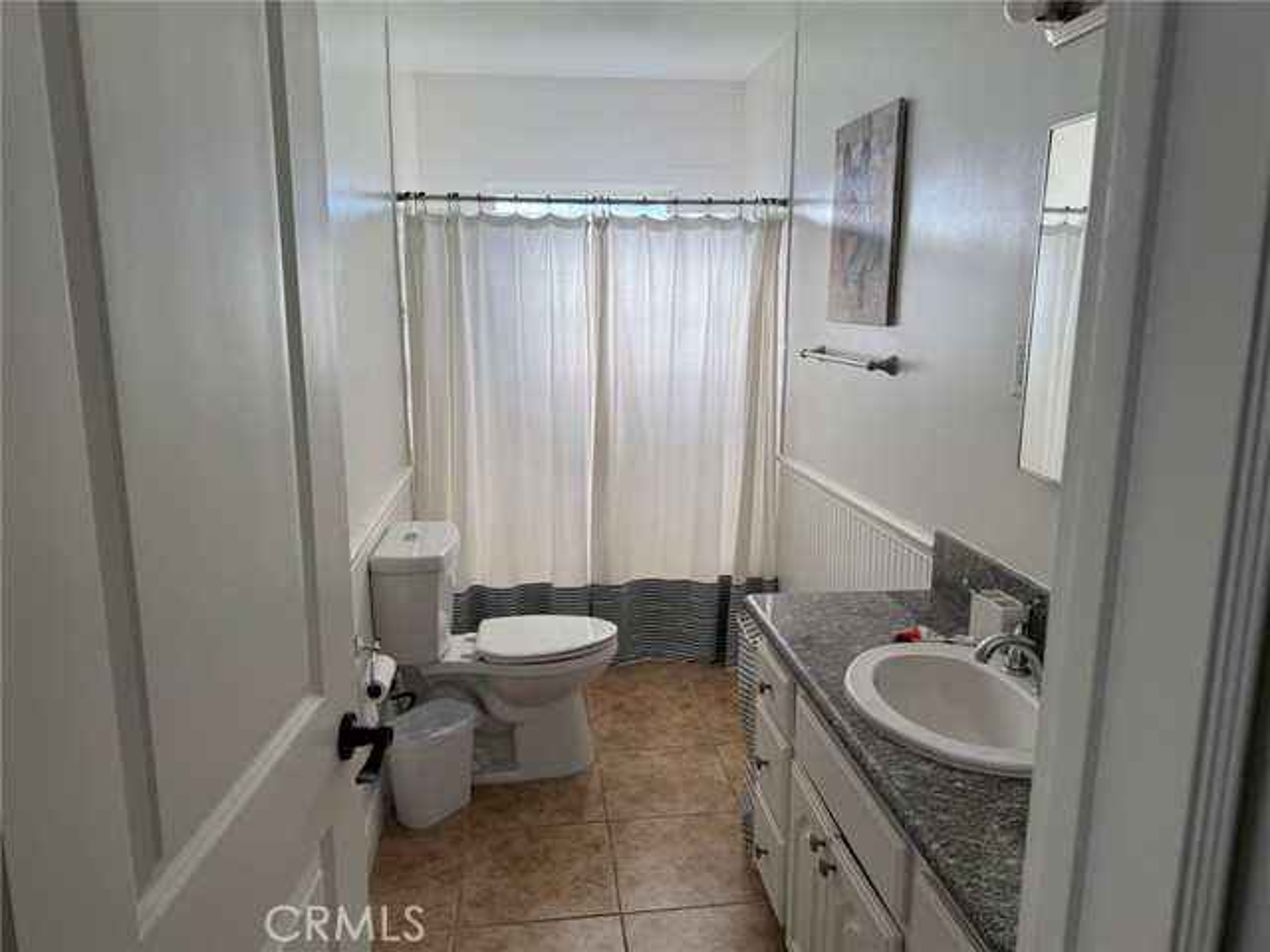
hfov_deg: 71.6
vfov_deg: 56.8
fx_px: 881
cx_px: 635
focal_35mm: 24
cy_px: 476
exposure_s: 1/514
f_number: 1.78
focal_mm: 6.76
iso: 80
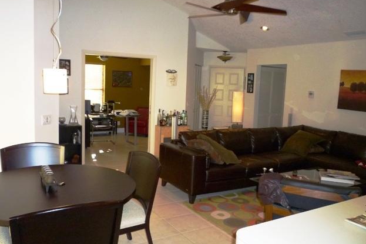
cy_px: 123
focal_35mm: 31
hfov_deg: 60.3
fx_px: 315
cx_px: 179
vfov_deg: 42.3
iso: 400
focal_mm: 5.2
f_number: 3.3
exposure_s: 1/30
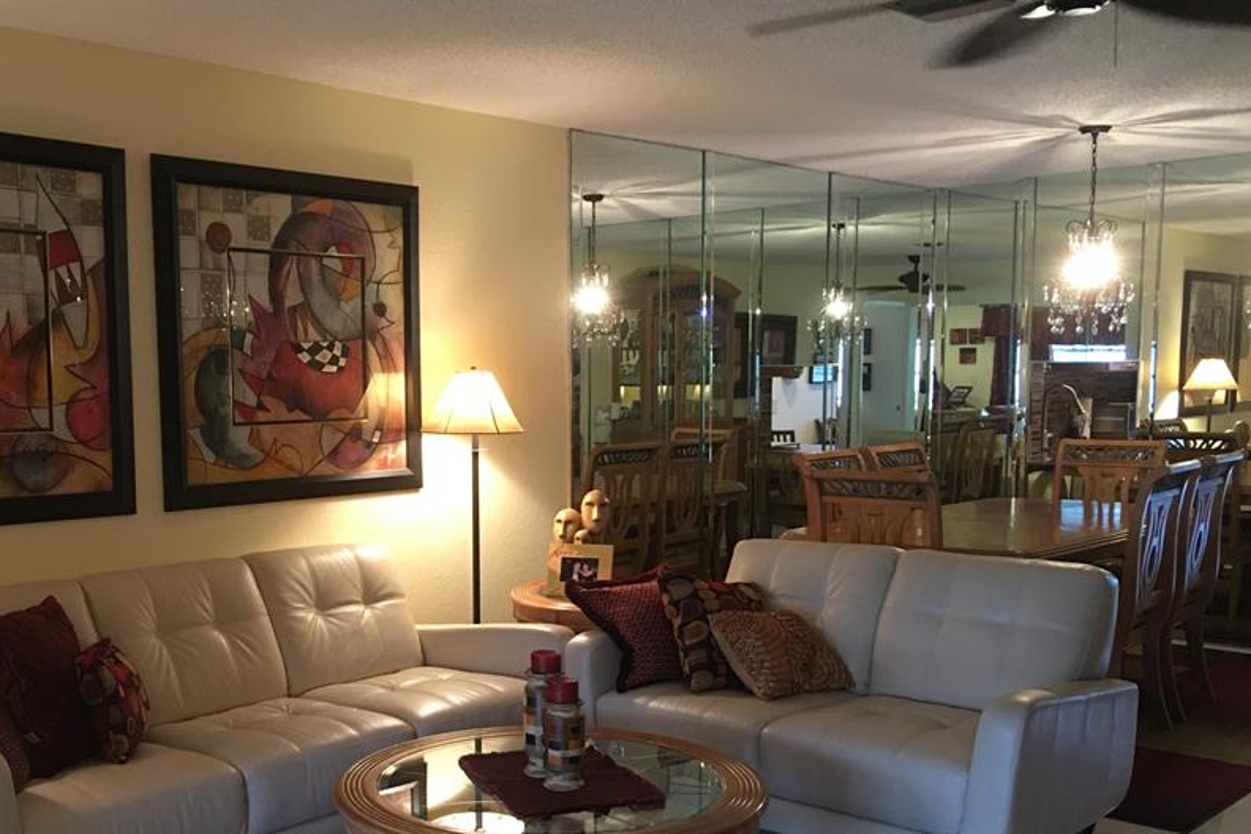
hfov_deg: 49.2
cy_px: 543
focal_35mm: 39
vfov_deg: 34.0
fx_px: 1355
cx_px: 491
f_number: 2.2
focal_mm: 4.15
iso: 100
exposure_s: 1/15
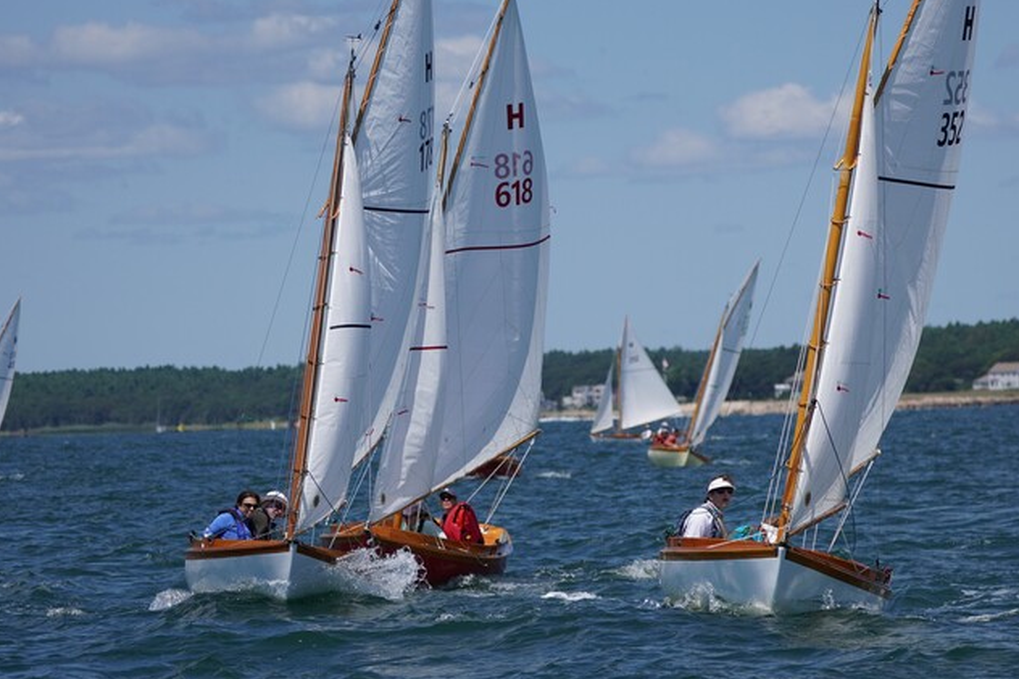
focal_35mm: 285
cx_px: 585
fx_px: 8064
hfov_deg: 7.2
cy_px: 370
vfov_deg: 4.8
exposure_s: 1/1600
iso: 125
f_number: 5
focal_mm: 150
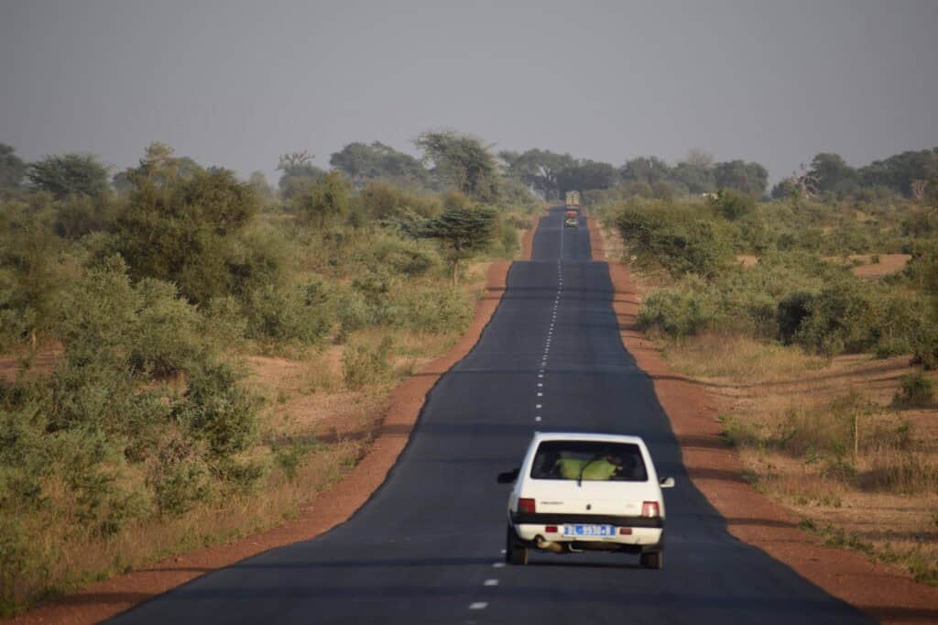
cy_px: 312
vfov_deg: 3.3
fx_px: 10939
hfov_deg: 4.9
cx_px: 469
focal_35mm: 420
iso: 200
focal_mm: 280
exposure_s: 1/500
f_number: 6.3
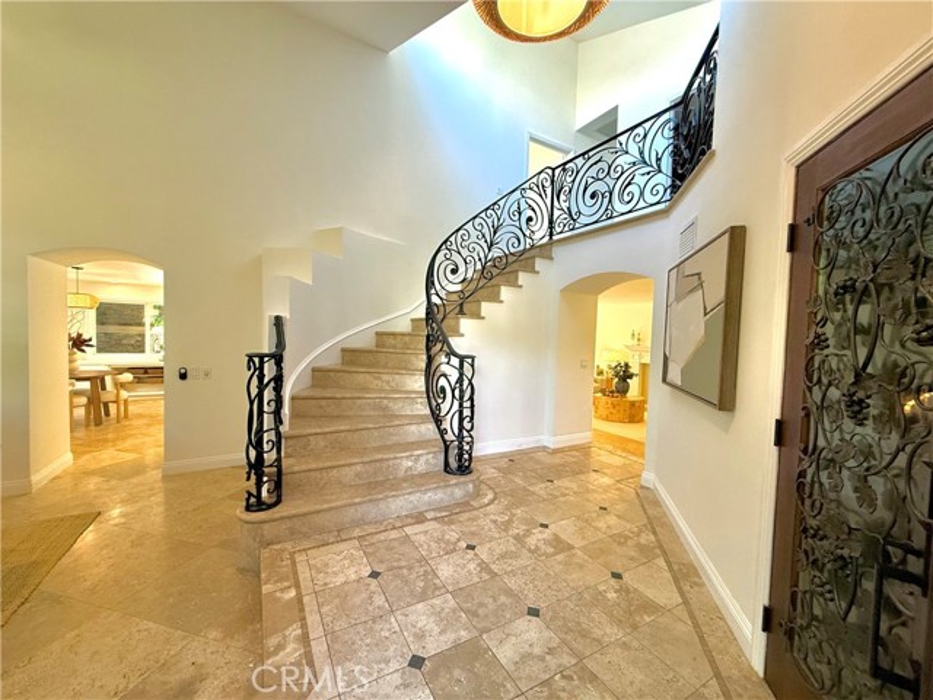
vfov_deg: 85.7
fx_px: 377
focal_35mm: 14
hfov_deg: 102.1
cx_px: 466
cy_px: 350
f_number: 2.2
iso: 250
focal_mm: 2.22
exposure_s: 1/120
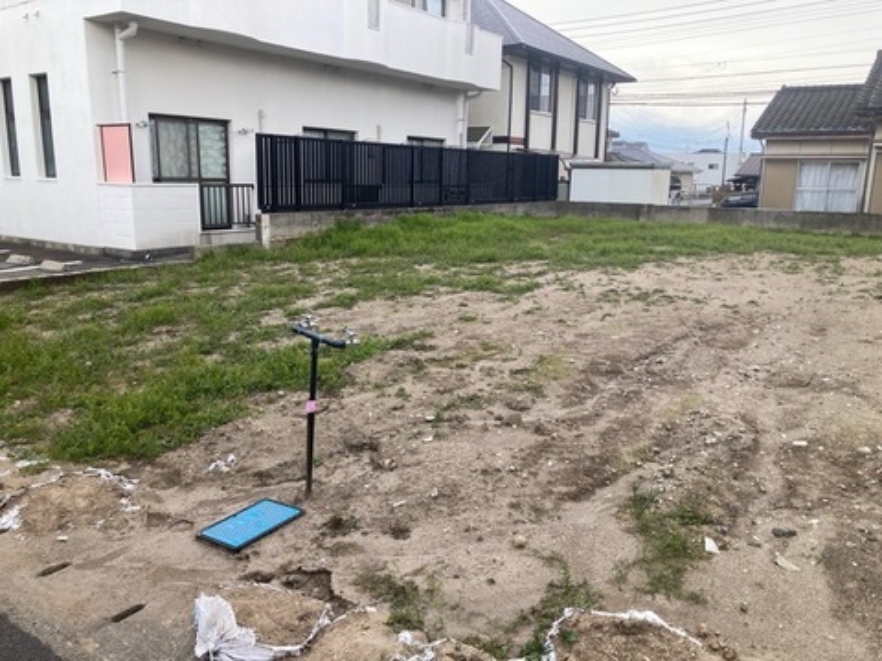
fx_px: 713
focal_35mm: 28
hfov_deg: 63.4
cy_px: 330
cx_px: 441
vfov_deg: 49.7
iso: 20
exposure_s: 1/511
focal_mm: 3.99
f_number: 1.8
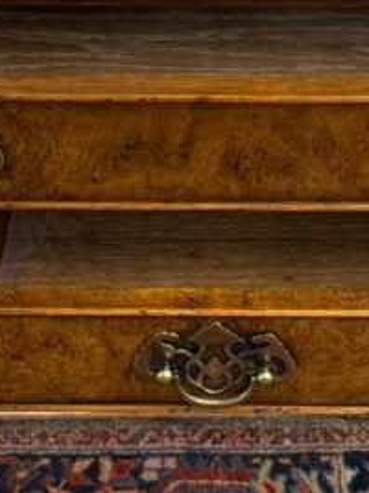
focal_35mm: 108
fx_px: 1536
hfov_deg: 13.7
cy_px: 170
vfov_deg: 18.2
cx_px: 197
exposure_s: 1/50
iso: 160
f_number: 1.78
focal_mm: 6.76
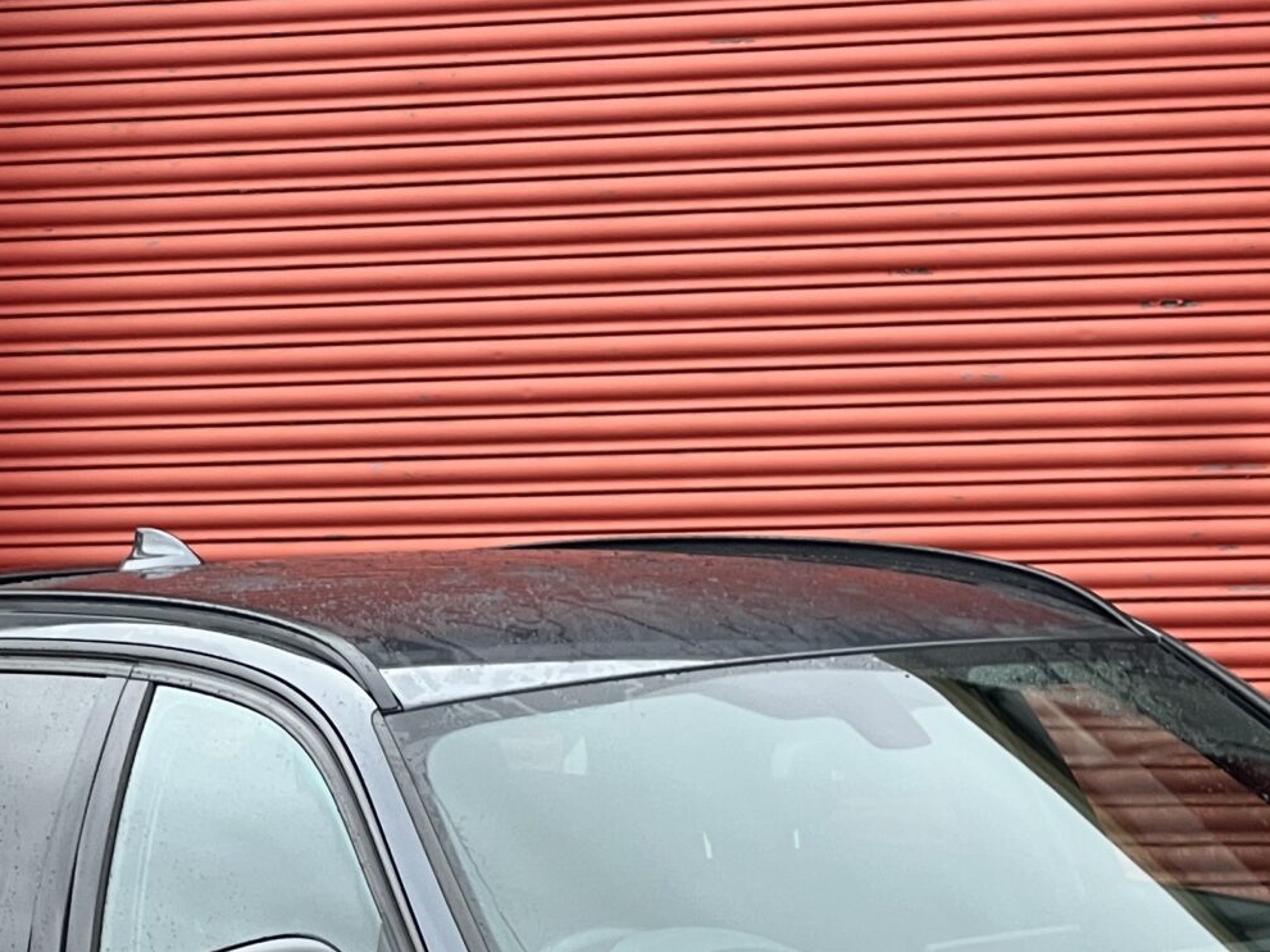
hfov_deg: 9.9
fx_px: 7300
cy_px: 791
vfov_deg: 7.4
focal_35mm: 199
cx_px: 918
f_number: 2.8
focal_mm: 9
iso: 64
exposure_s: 1/99
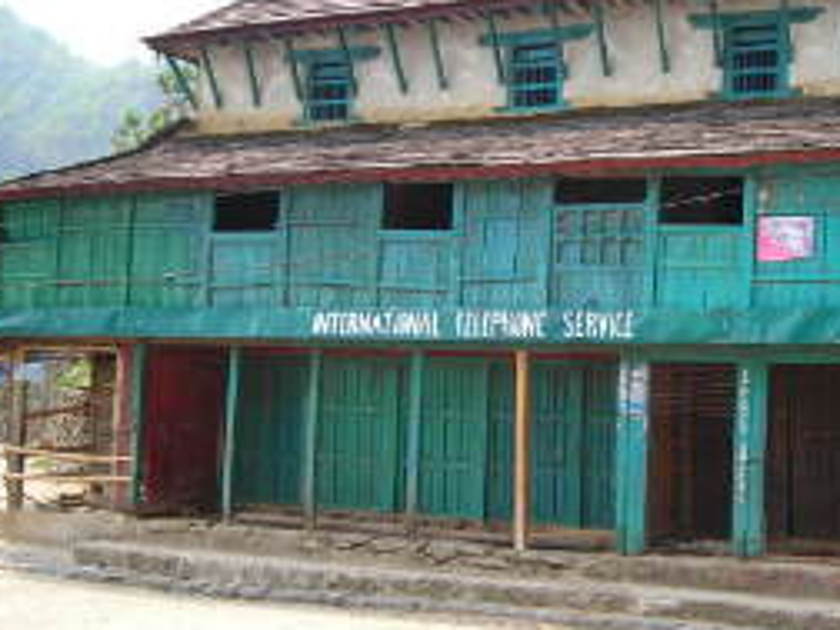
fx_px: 1407
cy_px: 290
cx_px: 590
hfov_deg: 32.8
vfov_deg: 25.2
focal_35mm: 58
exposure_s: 1/156
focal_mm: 6.3
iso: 50
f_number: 3.2
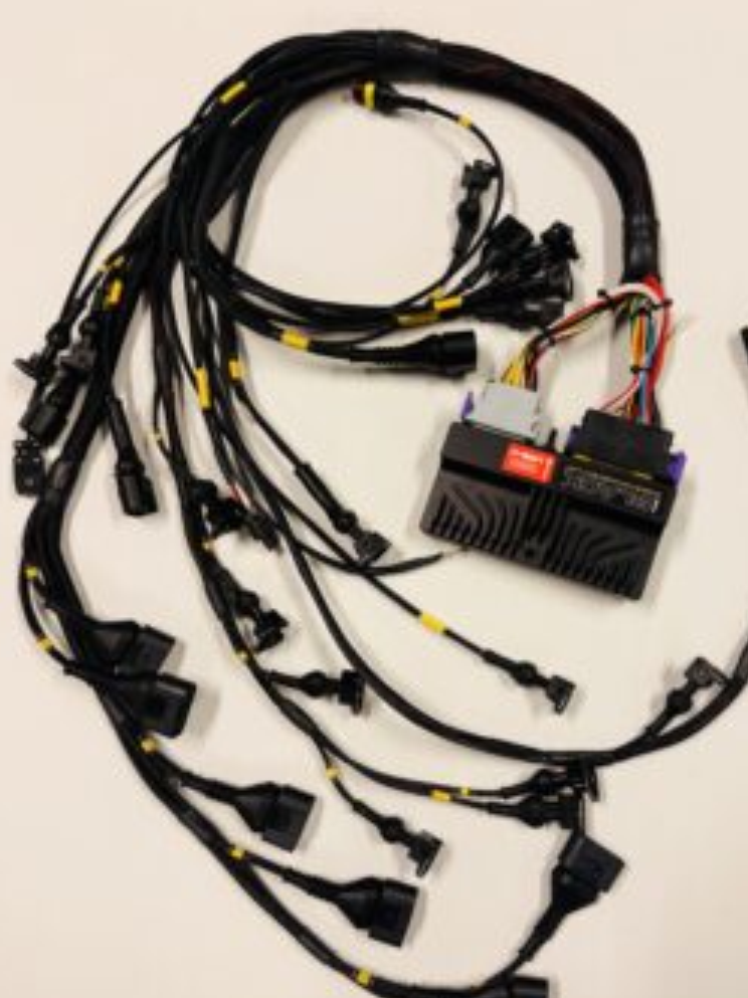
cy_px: 537
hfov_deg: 48.0
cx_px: 440
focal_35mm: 29
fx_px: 836
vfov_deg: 61.6
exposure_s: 1/100
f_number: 1.78
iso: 200
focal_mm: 6.76
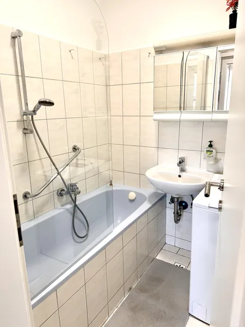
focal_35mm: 24
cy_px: 164
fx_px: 226
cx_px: 122
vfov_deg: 71.6
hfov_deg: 56.8
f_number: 1.78
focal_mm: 6.76
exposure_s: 1/100
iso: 80
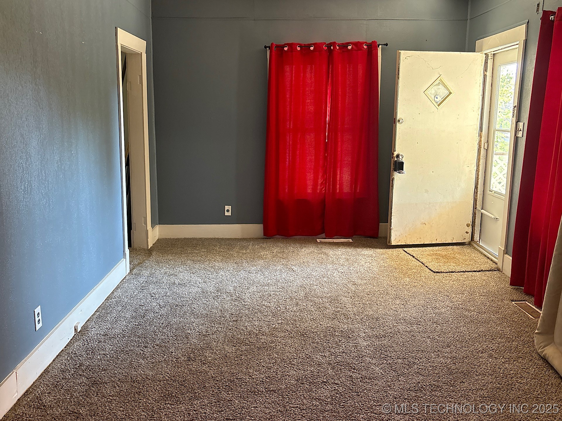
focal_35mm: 26
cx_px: 281
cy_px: 210
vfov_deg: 53.1
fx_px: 422
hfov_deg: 67.3
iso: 320
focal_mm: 5.96
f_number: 1.6
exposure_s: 1/60
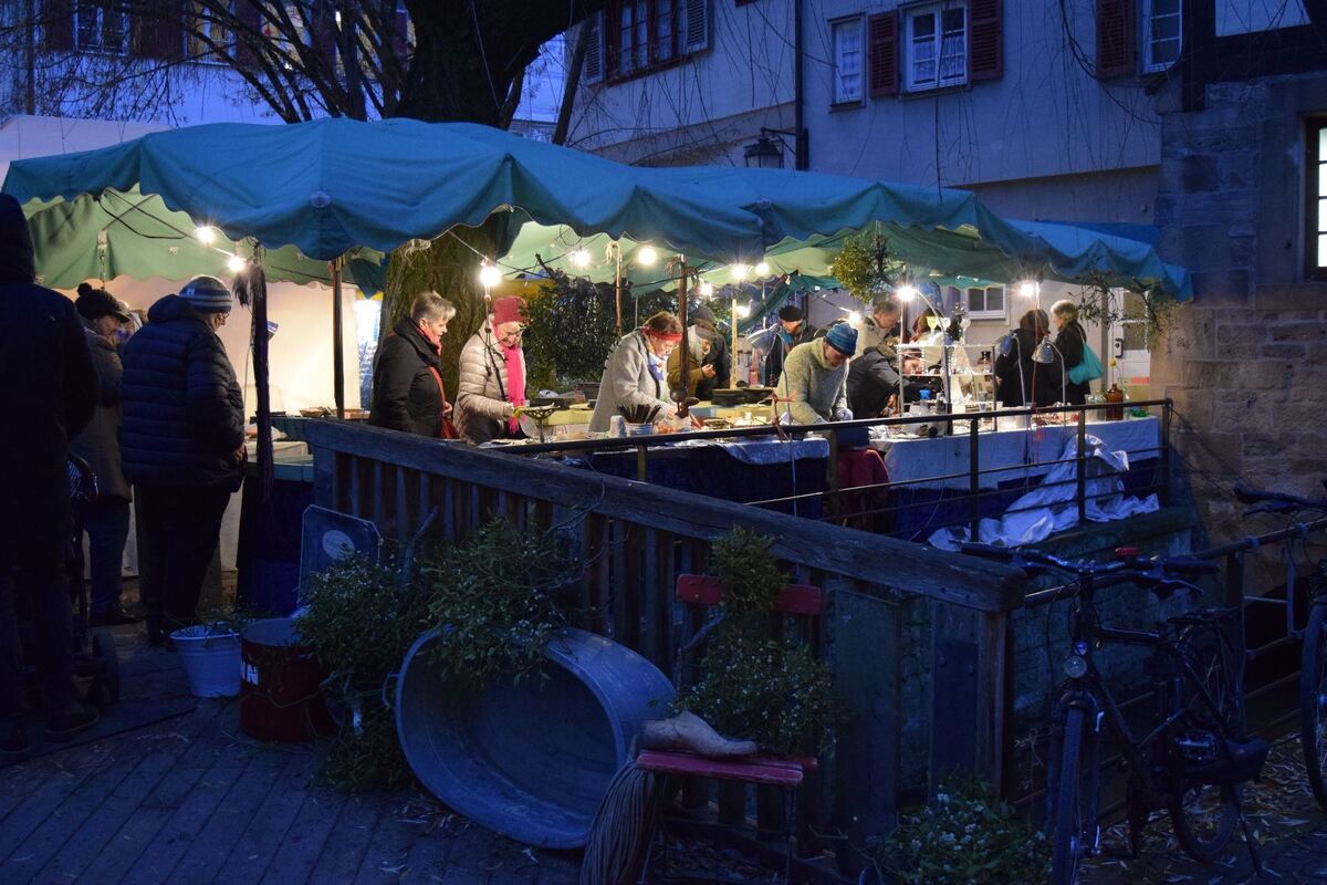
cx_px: 664
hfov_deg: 53.1
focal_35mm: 36
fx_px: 1327
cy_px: 442
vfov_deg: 36.9
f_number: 4
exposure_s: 1/60
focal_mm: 24
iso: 3200
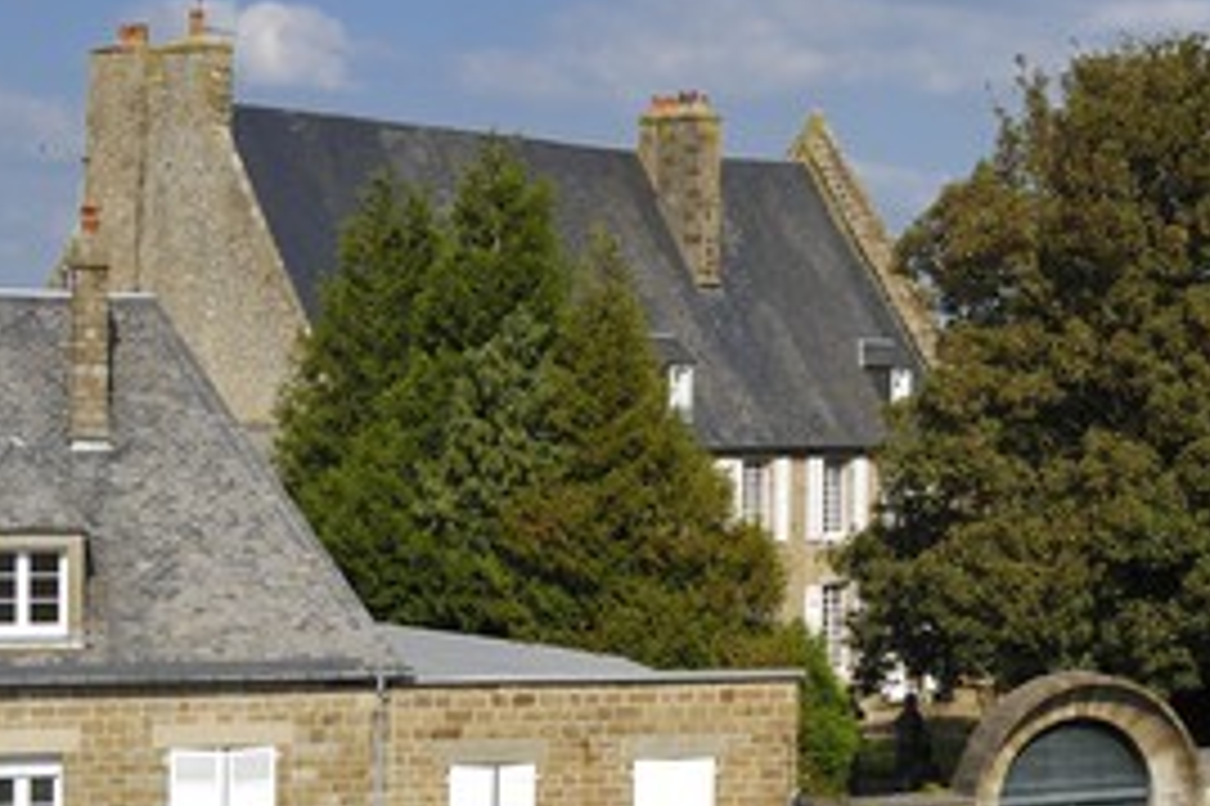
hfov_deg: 26.7
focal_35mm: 75
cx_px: 906
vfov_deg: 18.1
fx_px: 2519
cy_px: 504
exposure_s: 1/160
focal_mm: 32
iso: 100
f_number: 9.5
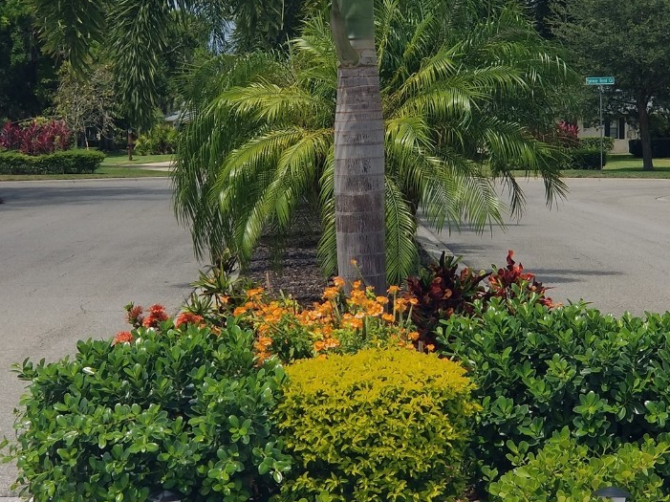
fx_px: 1470
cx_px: 380
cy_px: 218
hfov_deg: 25.6
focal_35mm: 76
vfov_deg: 19.4
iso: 25
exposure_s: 1/1524
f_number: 2.4
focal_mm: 6
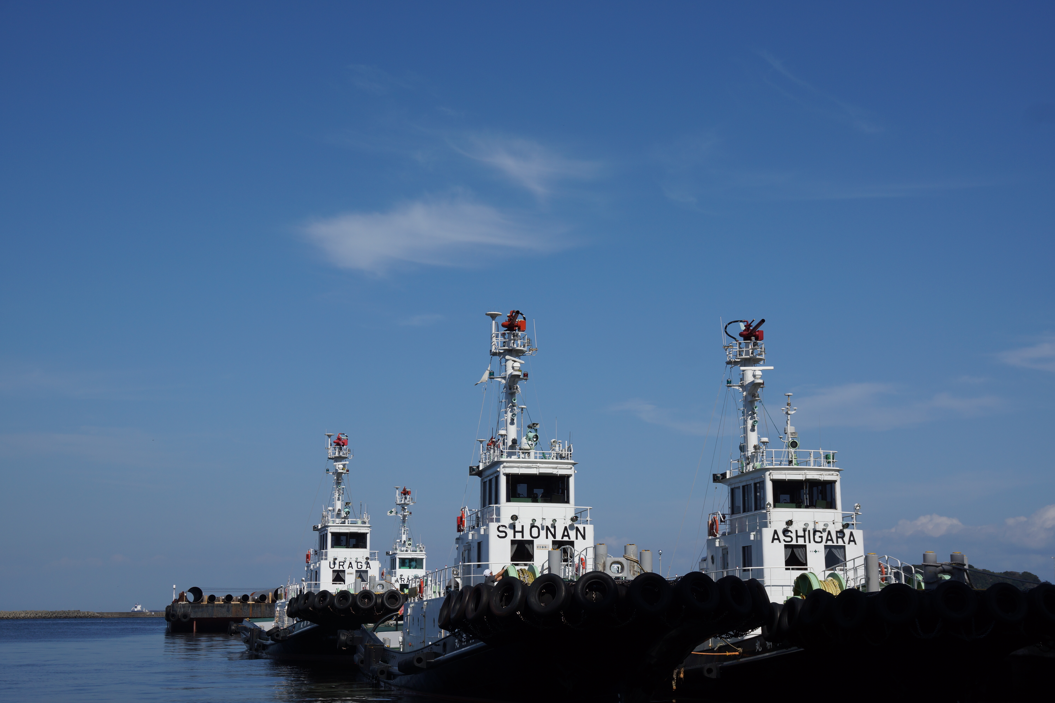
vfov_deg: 25.1
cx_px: 528
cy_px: 352
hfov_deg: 36.9
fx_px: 1582
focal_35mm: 54
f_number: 8
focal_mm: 36
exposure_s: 1/640
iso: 100
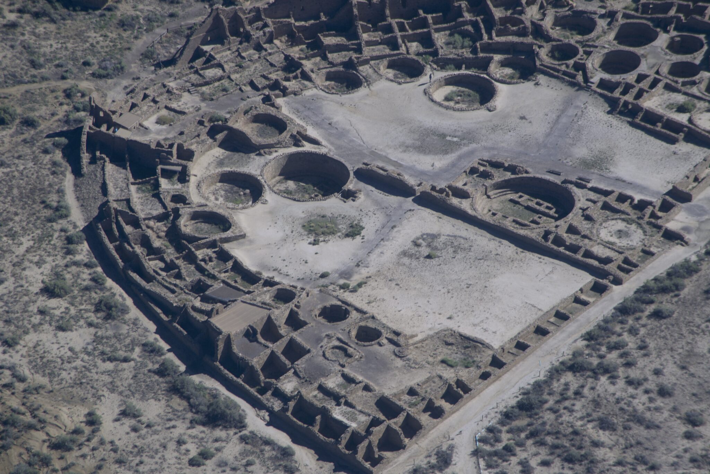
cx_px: 355
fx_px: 5918
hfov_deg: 6.9
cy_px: 237
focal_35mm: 300
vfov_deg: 4.6
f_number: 11
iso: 100
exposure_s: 1/400
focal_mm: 300
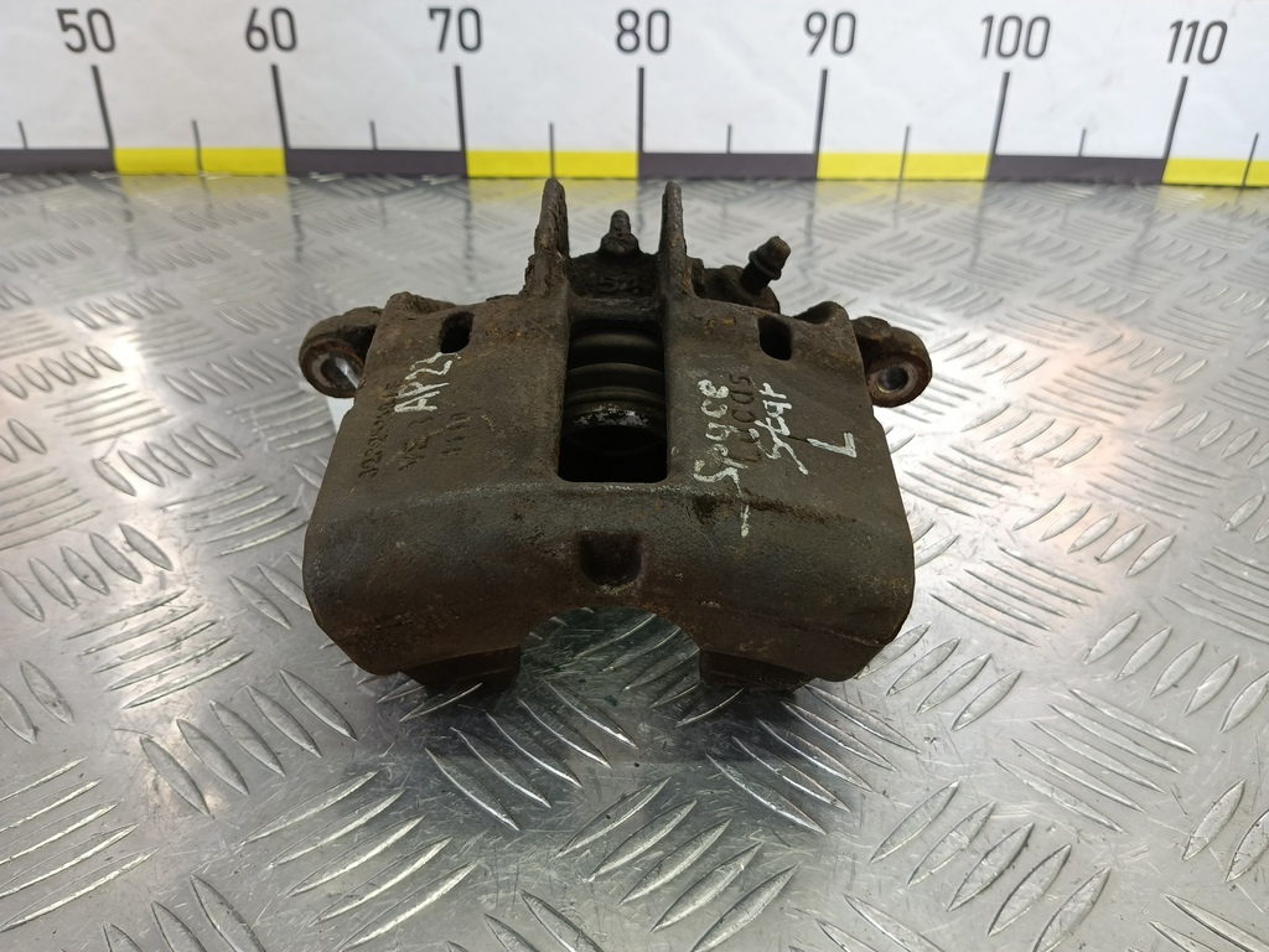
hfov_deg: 73.9
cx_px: 634
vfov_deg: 58.9
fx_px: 843
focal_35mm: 23
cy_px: 476
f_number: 1.6
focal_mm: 4.11
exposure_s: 1/50
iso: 90
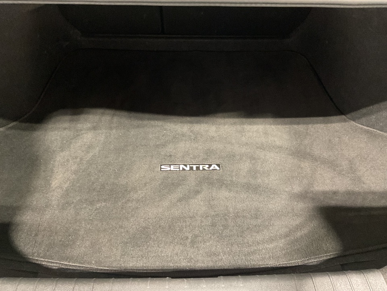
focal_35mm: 29
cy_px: 146
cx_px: 194
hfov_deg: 61.7
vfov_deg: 48.2
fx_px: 324
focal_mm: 3
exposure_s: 1/24
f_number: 1.8
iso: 500
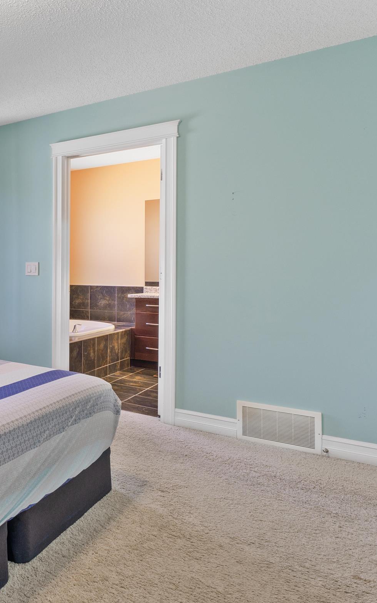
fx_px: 460
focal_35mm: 28
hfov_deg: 31.6
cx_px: -136
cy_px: 261
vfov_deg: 66.2
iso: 200
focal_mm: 14
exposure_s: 1/10
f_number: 8
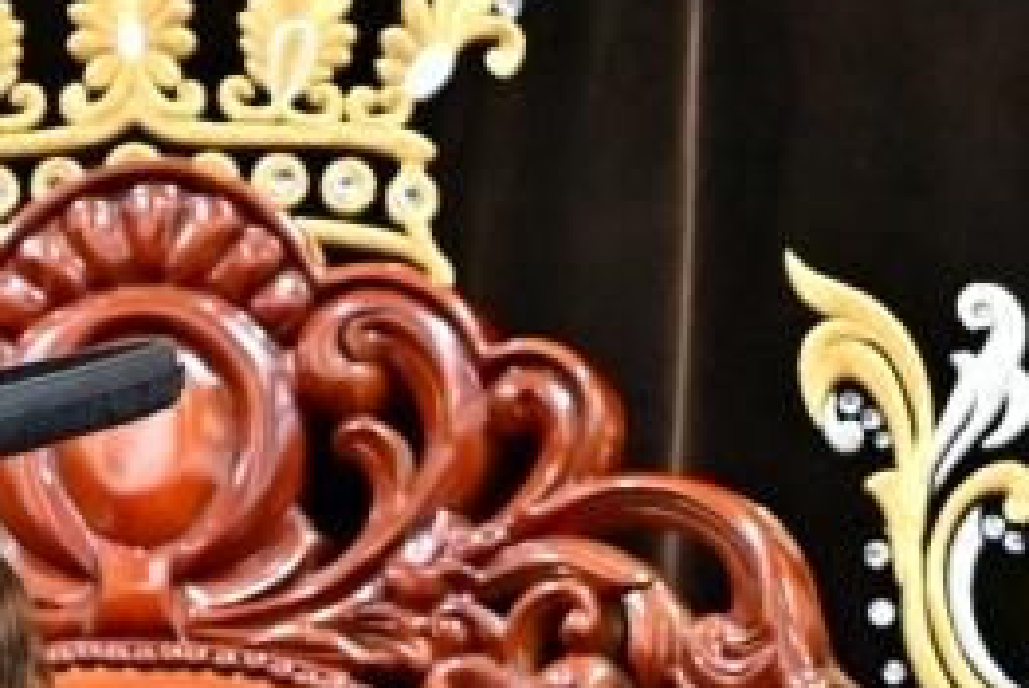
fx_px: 16415
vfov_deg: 2.4
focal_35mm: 574
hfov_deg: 3.6
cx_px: 86
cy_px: 1101
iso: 800
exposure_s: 1/200
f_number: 4
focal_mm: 98
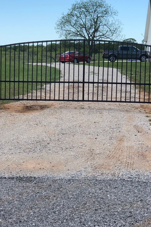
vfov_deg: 22.6
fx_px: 567
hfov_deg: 15.2
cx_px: 81
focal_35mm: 90
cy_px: 93
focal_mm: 6
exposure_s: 1/725
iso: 16
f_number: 2.4
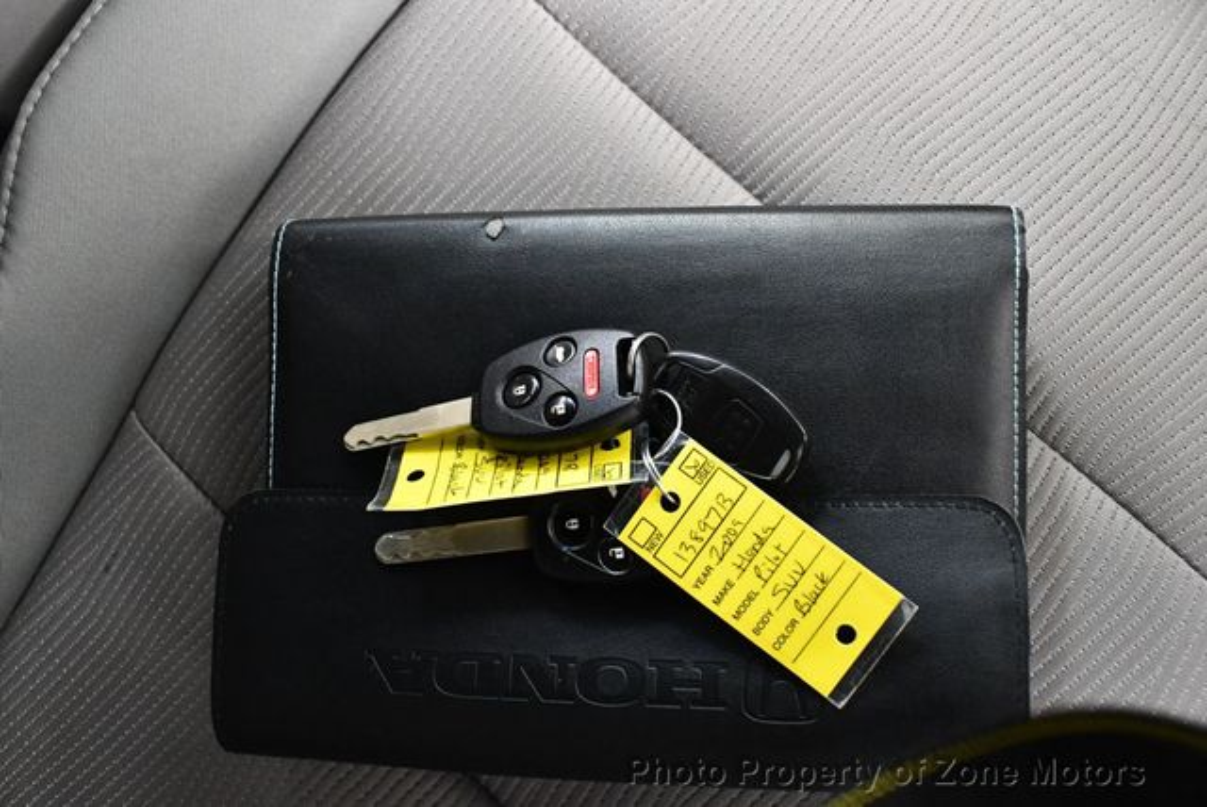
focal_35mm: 36
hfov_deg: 53.1
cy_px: 404
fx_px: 1208
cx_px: 604
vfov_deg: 36.9
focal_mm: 18
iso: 3200
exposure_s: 1/60
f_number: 3.5
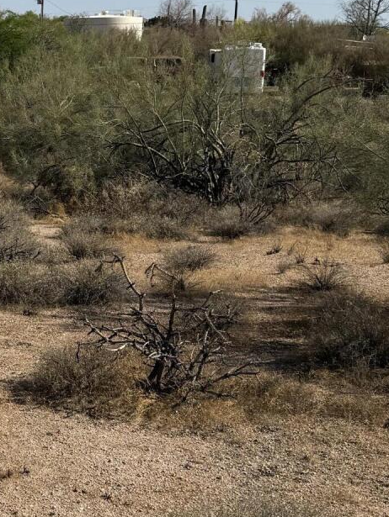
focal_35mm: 78
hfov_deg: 17.8
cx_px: -104
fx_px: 1167
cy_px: 303
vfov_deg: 25.0
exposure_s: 1/6711
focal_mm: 6.76
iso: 80
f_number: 1.78
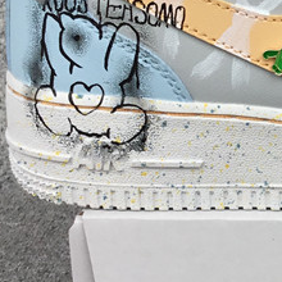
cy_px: 112
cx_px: 400
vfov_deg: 15.5
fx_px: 1032
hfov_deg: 14.7
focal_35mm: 112
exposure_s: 1/212
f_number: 2.4
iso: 25
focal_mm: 3.3
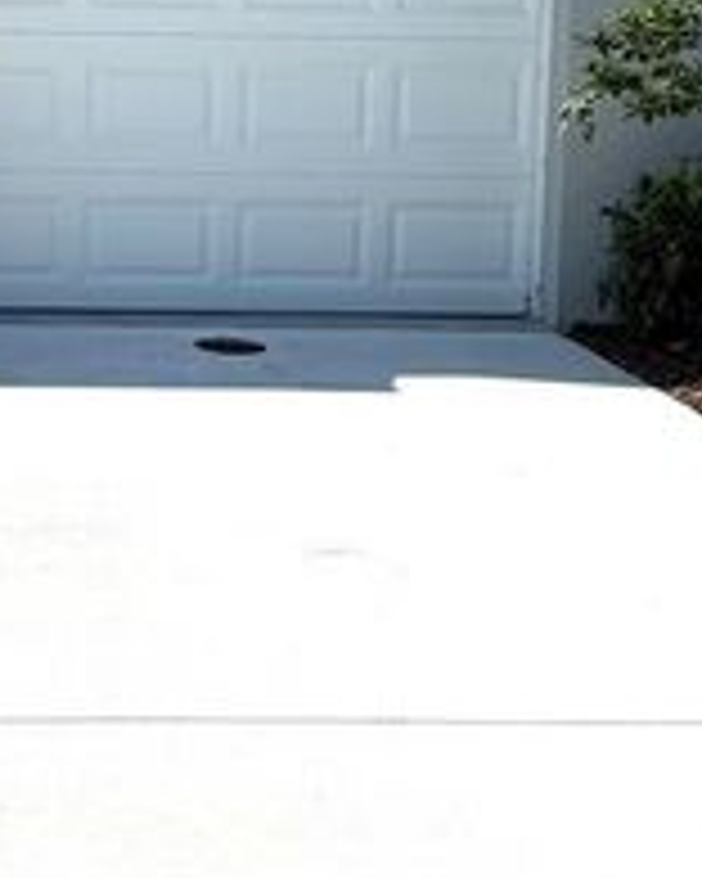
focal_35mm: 80
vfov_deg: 23.5
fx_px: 2078
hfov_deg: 18.6
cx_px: -14
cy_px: 178
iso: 80
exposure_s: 1/11905
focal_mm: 6.76
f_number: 1.78
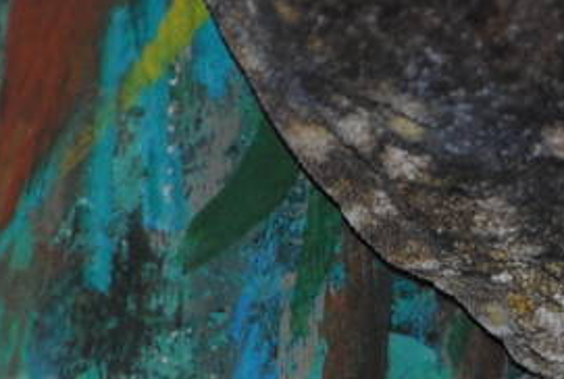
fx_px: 11806
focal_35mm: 752
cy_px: 161
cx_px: 741
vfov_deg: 1.8
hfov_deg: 2.7
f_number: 4.2
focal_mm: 85
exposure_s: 1/60
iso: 200
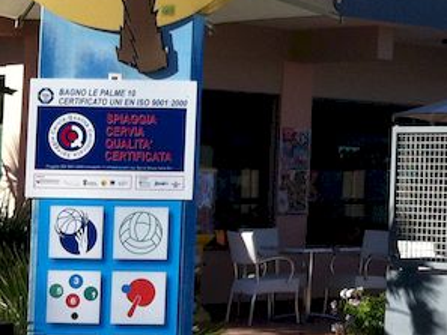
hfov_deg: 14.6
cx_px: 660
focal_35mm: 126
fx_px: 1628
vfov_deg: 11.8
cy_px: 98
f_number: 2.8
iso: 80
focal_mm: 3.85
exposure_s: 1/973
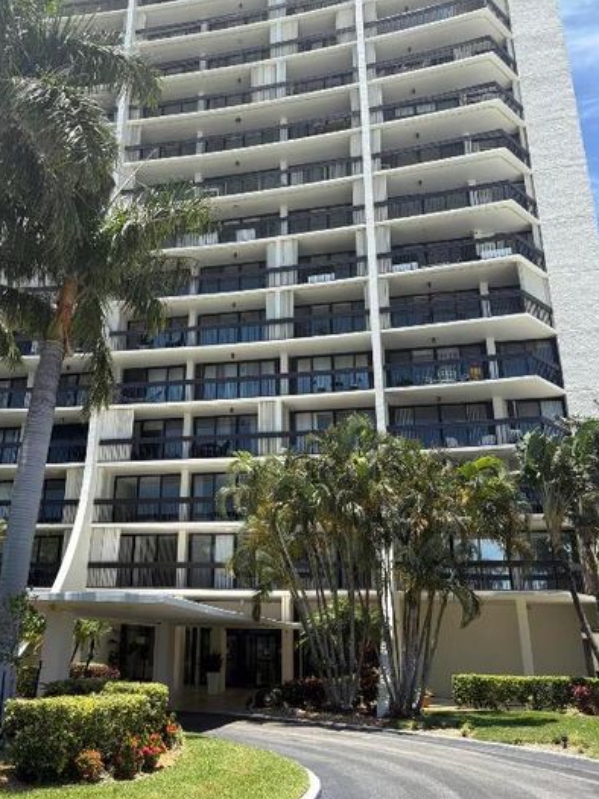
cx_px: 225
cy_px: 333
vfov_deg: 55.1
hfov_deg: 42.6
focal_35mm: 33
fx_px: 762
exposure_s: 1/2364
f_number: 1.6
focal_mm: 5.96
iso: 50
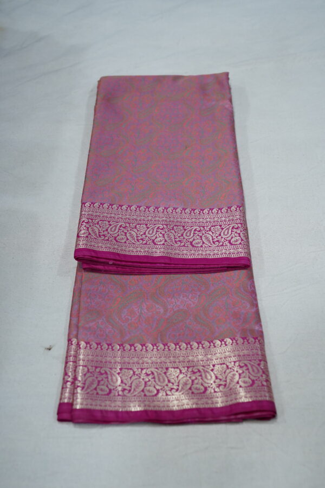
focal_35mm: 43
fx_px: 582
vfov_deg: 45.4
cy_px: 244
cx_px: 162
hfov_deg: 31.2
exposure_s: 1/160
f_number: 4.5
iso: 2500
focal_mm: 43
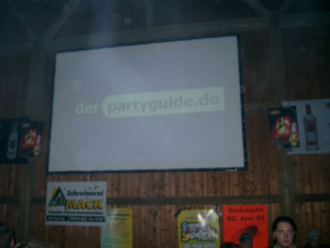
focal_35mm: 37
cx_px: 165
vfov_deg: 38.7
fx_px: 353
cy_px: 124
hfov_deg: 50.1
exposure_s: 1/60
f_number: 2.6
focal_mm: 7.6
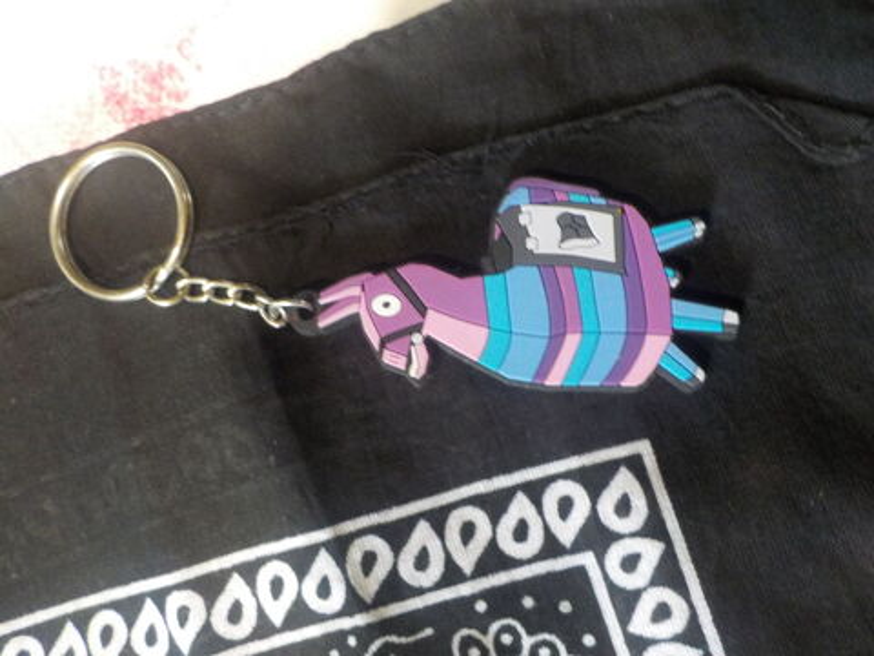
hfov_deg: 60.0
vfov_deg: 46.8
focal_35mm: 30
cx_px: 437
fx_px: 757
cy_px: 328
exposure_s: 1/8
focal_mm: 4.1
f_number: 3.3
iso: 400
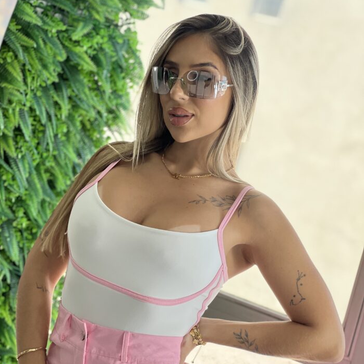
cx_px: 182
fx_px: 1083
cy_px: 221
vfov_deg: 19.1
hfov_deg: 19.1
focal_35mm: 91
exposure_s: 1/120
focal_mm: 9
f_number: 2.8
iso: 64
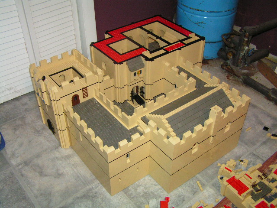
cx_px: 138
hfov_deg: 49.0
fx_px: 304
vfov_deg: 37.7
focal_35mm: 38
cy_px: 104
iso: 200
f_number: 2.8
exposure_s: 1/40
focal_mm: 6.3
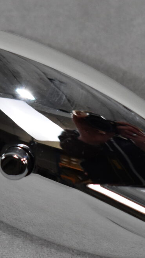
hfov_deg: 3.6
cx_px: 44
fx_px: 2297
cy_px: 164
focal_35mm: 336
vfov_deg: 6.4
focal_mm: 55
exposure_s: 1/250
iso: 800
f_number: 5.6
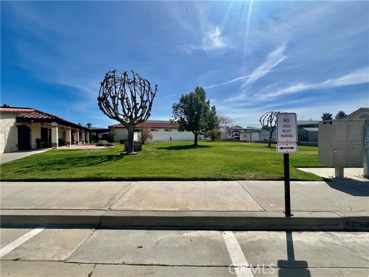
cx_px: 184
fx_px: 139
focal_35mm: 13
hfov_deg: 106.2
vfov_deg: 89.9
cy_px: 138
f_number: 1.8
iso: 32
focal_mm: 1.57
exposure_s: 1/2597
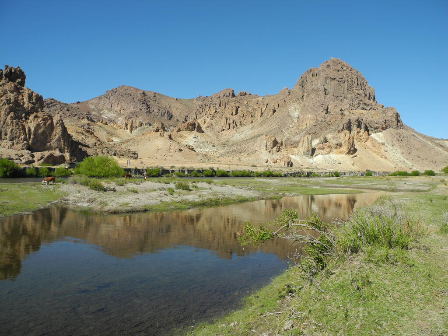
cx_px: 224
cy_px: 168
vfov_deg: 49.7
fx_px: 362
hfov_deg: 63.4
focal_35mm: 28
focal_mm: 6
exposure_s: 1/800
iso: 100
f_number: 4.5
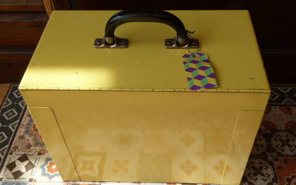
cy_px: 88
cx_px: 150
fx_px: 315
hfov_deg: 50.4
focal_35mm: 39
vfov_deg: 32.7
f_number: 3.7
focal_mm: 6.3
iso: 100
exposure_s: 1/125
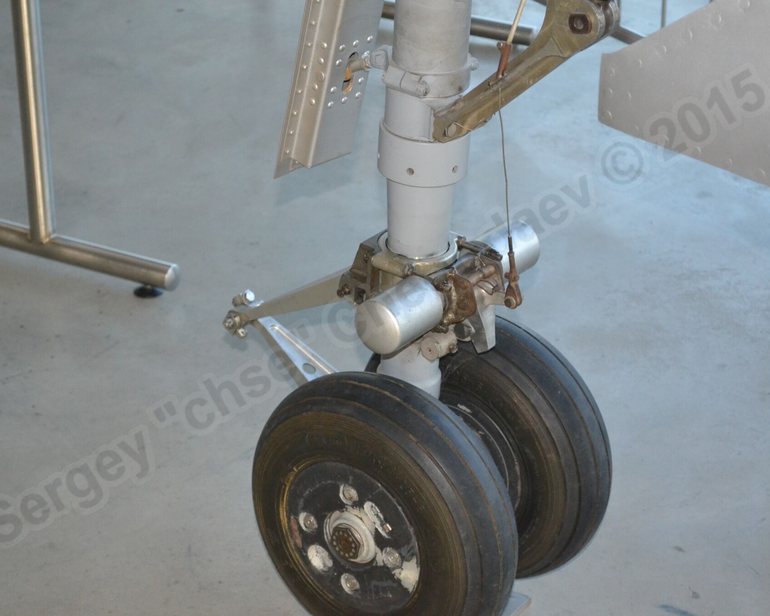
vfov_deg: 18.7
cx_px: 379
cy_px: 305
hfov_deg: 23.3
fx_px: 1868
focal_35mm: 82
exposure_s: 1/60
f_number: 5.6
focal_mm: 48
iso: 1800
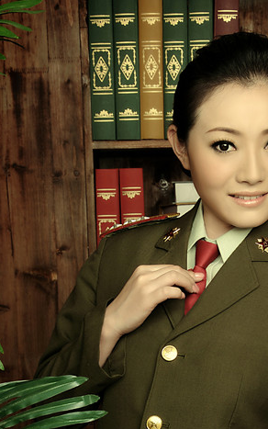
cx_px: 162
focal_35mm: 118
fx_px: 1379
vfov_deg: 17.4
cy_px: 377
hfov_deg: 11.1
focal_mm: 40
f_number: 9
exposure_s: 1/80
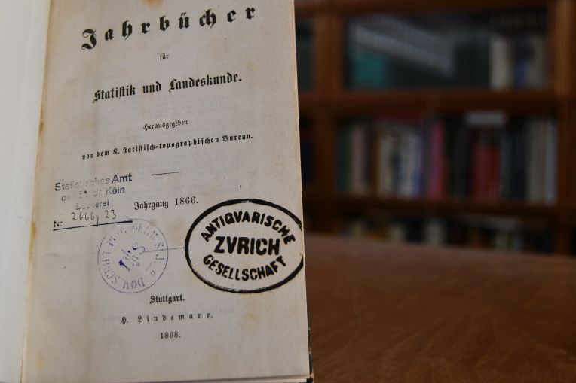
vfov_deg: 25.5
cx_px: 242
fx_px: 848
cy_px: 164
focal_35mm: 53
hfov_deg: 37.4
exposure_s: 1/200
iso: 800
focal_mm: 30
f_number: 4.2
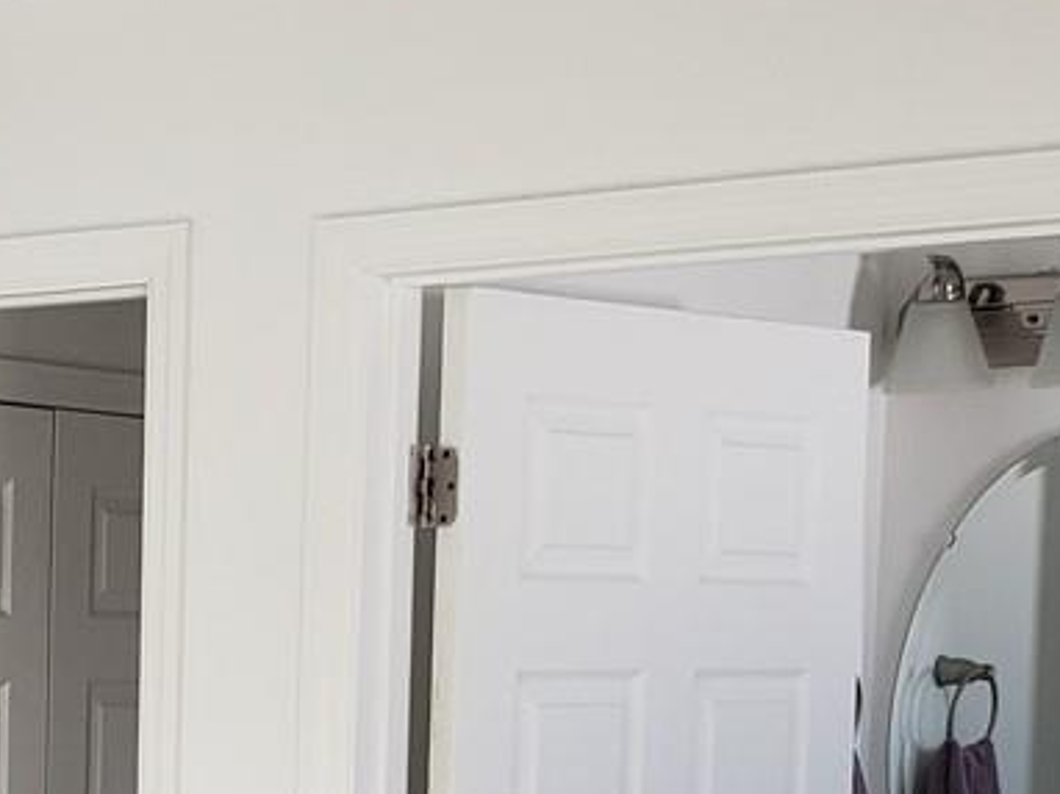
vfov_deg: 13.0
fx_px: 3336
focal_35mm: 109
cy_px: 1099
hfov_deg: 17.5
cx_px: -78
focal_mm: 4.3
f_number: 2.4
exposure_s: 1/60
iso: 80
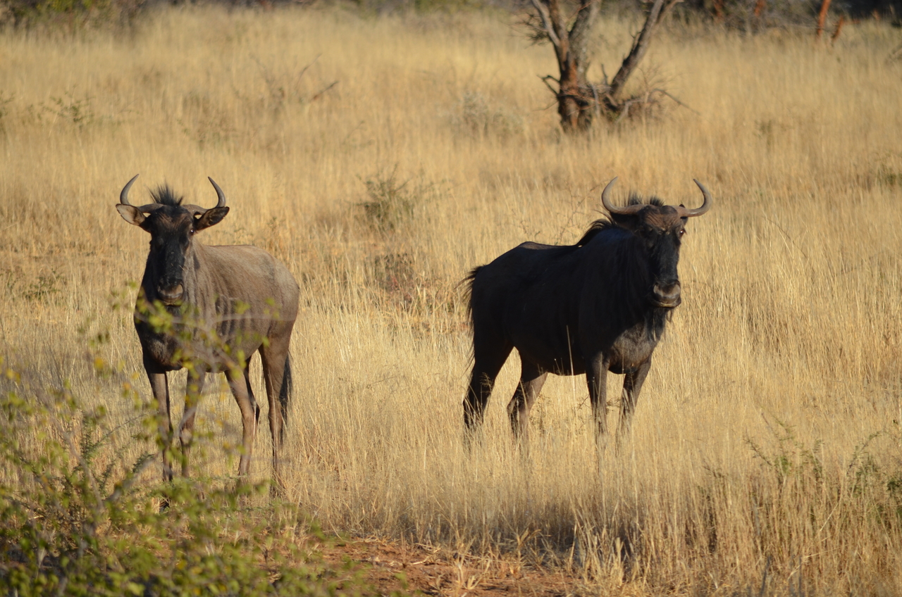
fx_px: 11252
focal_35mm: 450
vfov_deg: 3.0
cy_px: 298
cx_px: 451
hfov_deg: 4.6
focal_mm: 300
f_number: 6.3
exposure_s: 1/640
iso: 200
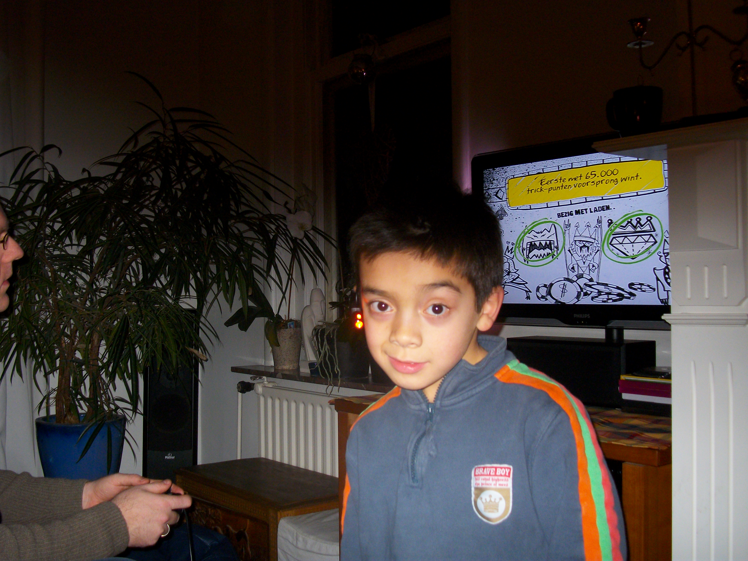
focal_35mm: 42
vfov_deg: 34.3
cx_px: 374
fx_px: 908
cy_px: 280
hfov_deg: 44.8
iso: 181
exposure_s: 1/50.3
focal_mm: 7.1
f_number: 3.2
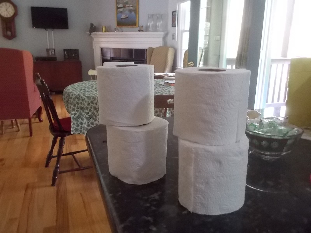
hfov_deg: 61.7
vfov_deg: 48.2
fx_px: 261
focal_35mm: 29
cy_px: 116
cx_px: 156
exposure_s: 1/6
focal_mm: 4.1
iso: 400
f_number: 3.3
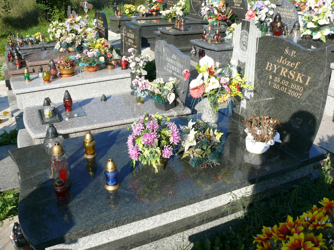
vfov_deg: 40.7
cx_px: 167
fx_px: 338
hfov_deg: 52.6
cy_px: 125
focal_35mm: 35
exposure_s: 1/250
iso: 100
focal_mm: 7.4
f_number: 5.6
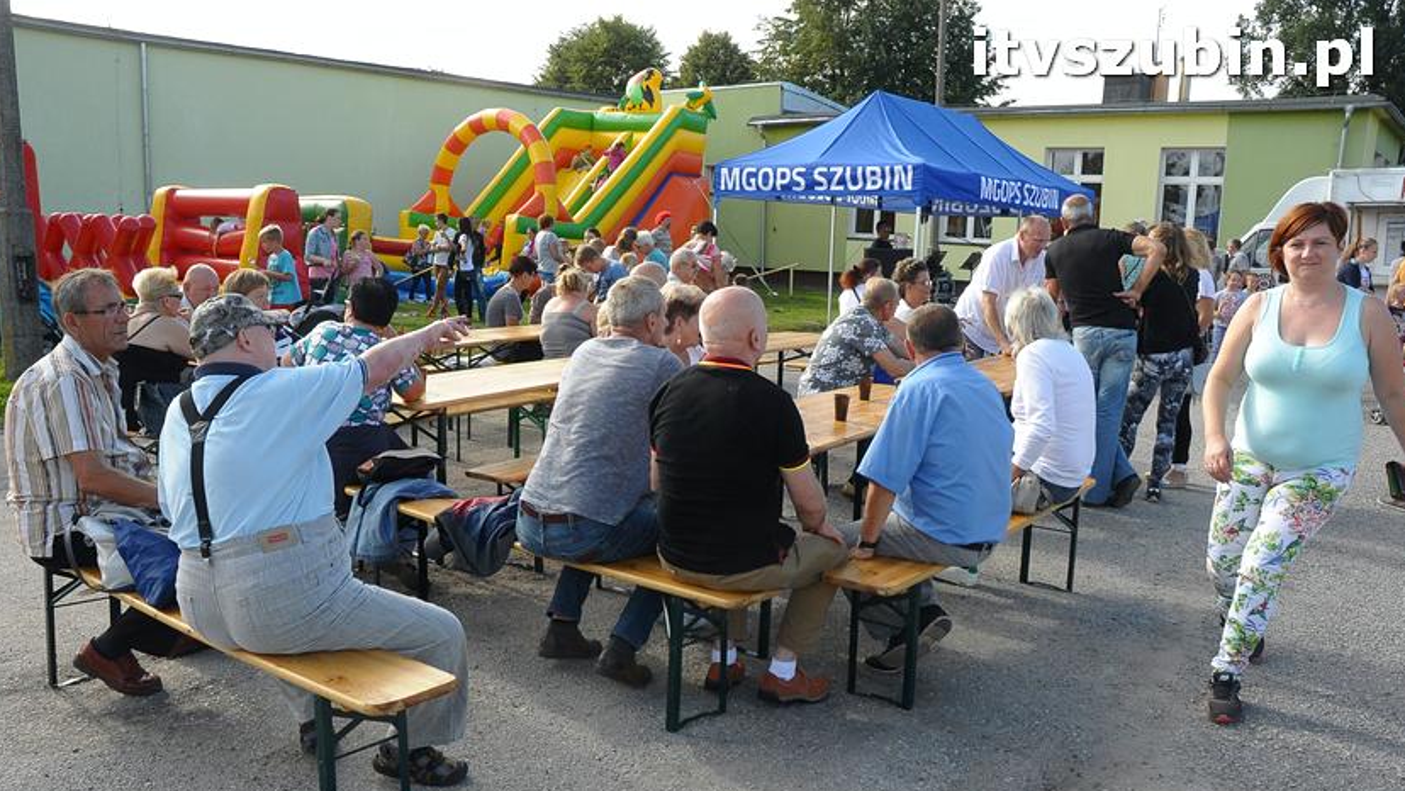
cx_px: 713
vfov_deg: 40.1
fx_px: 1081
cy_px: 452
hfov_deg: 66.1
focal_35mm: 29
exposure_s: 1/400
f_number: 10
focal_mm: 18
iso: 800
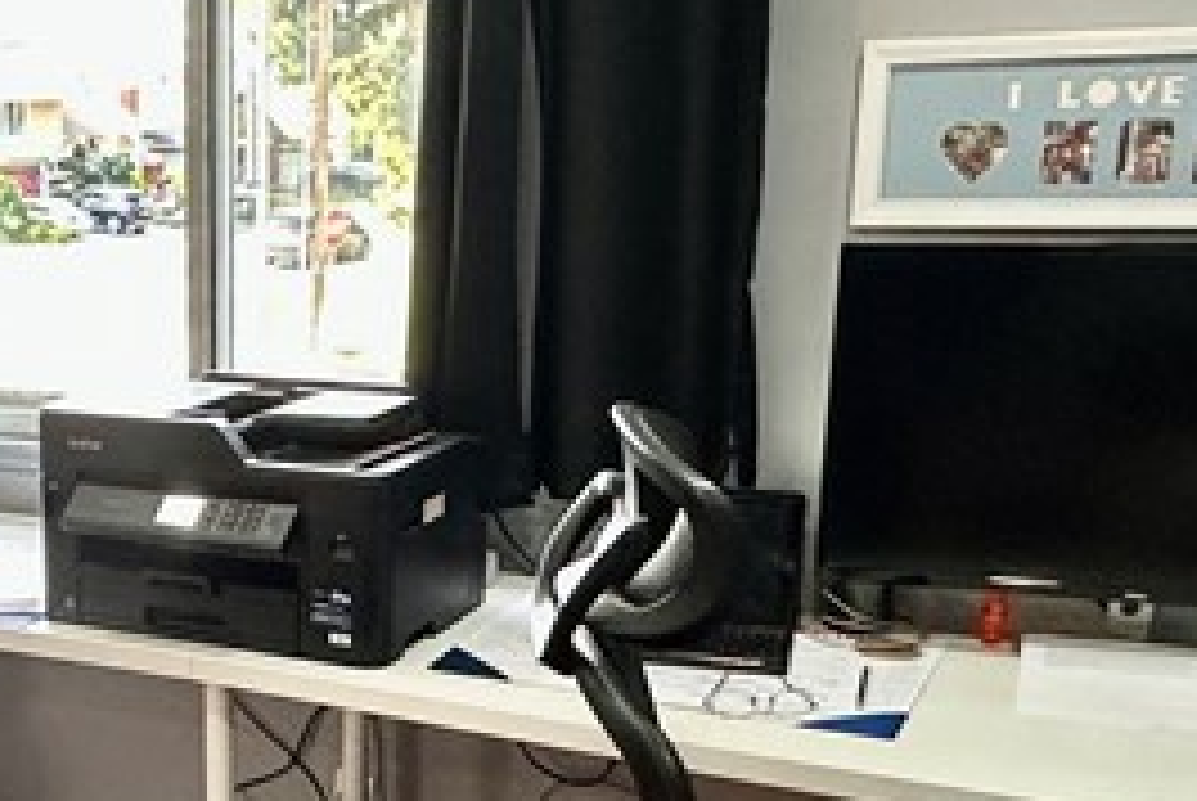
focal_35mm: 56
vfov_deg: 23.9
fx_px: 1864
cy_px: 639
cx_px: 50
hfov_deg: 33.1
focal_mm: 2.22
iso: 250
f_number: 2.2
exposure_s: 1/120
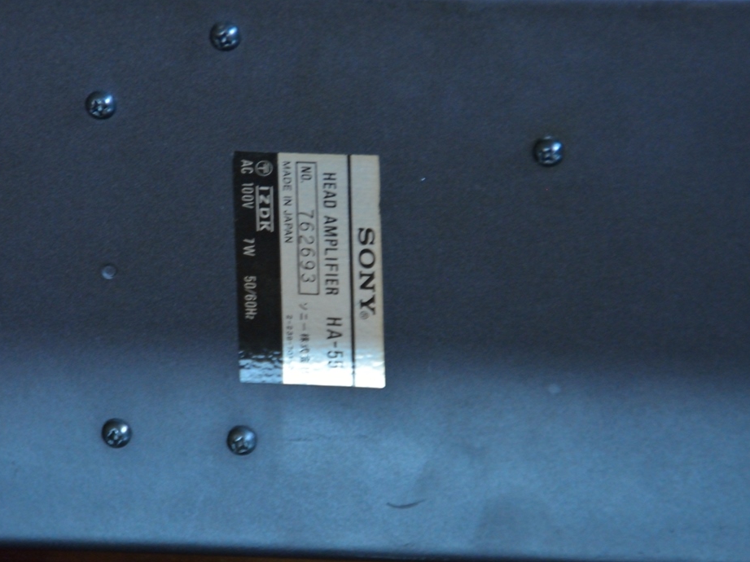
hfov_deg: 5.3
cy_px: 269
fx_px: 8143
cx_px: 312
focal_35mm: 376
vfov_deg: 4.0
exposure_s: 1/25
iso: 3200
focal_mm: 200
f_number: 6.3
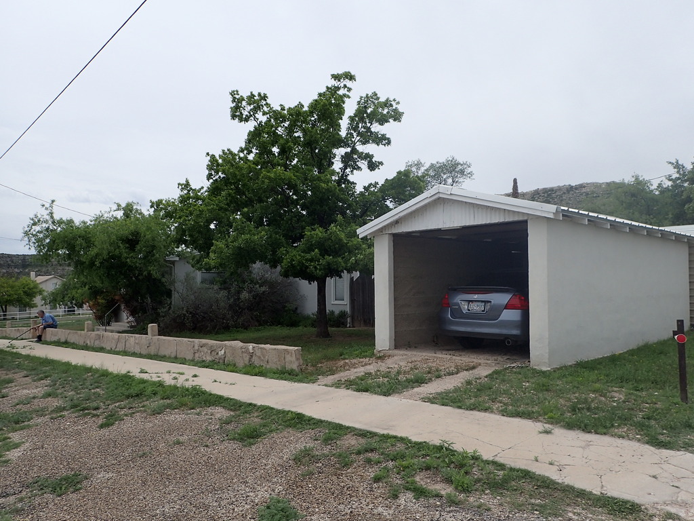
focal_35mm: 25
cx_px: 347
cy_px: 260
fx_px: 501
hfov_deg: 69.4
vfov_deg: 54.9
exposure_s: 1/320
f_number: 8
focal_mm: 4.5
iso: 100
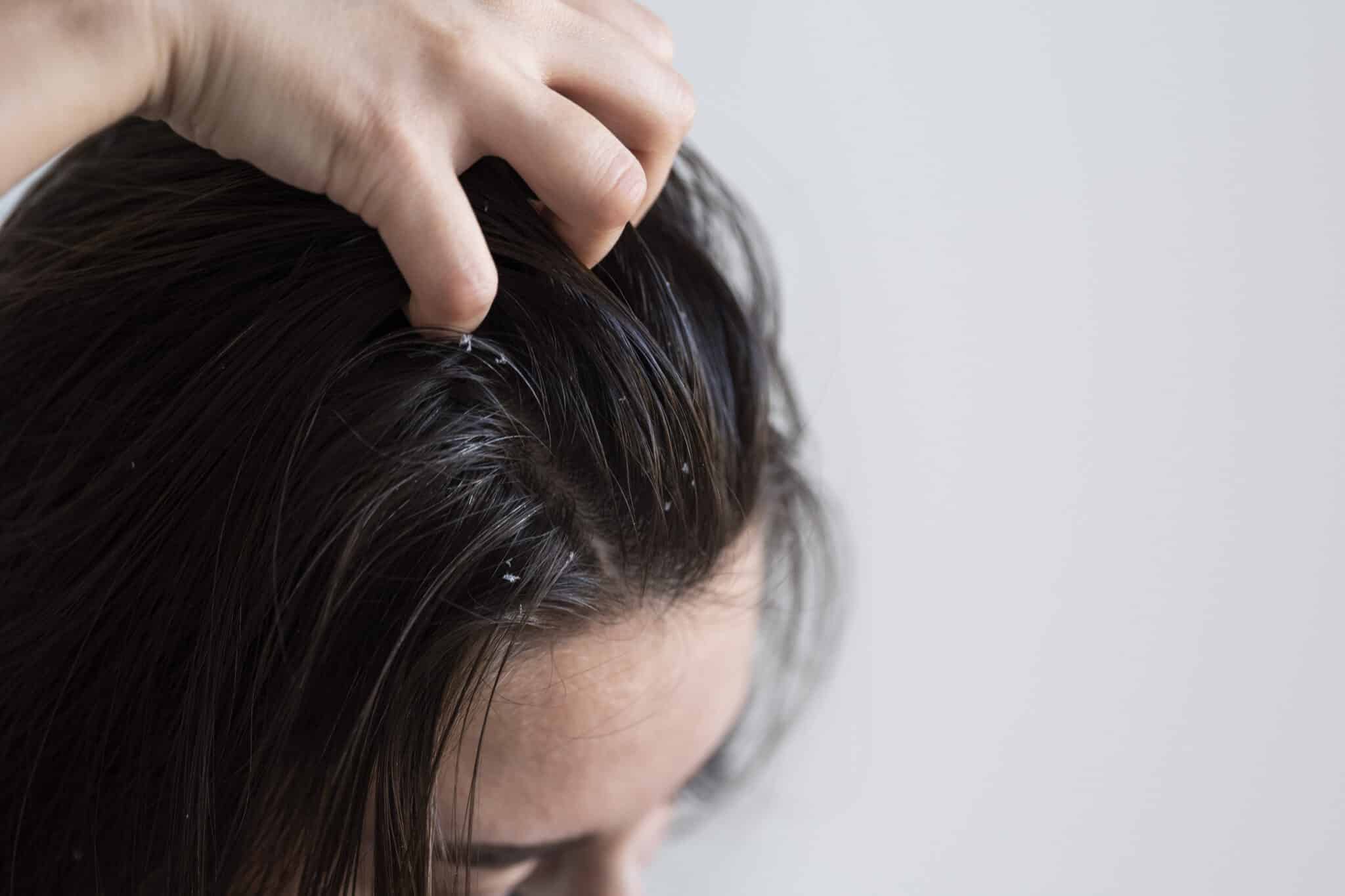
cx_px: 672
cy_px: 448
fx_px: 3922
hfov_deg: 19.5
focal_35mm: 105
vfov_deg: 13.0
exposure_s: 1/200
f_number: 2.8
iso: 640
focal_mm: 105
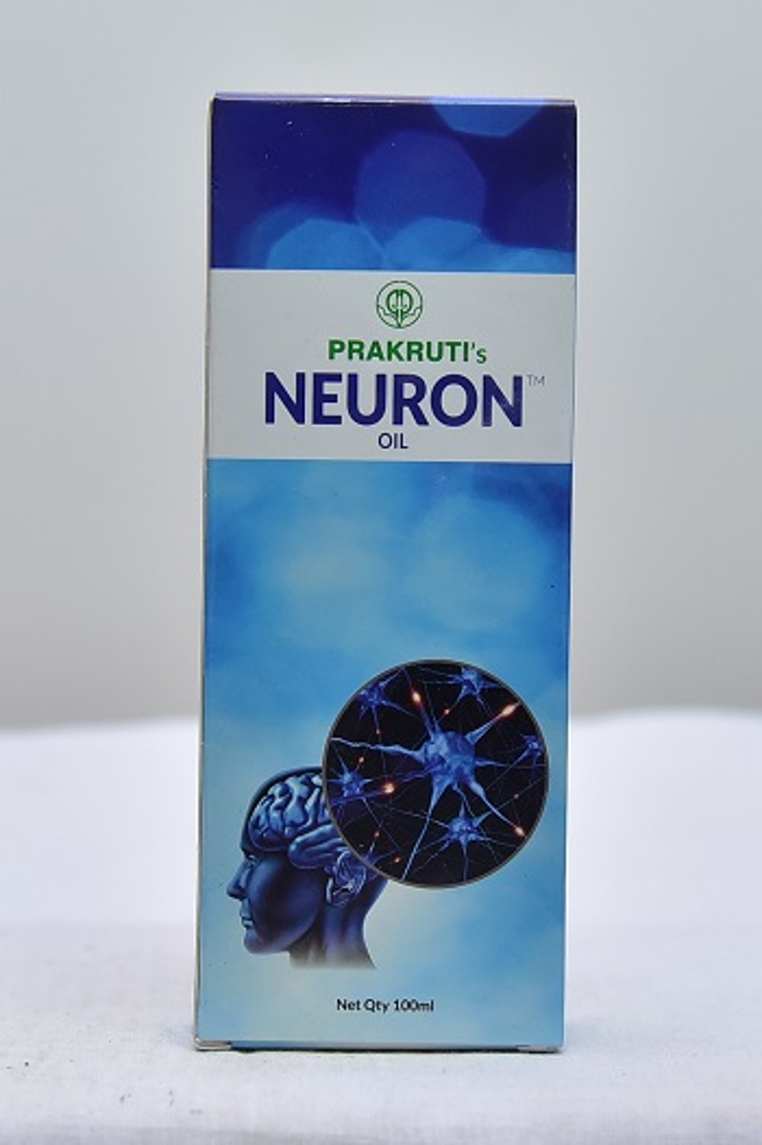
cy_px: 572
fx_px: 1589
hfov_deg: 27.0
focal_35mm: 50
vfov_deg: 39.6
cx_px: 381
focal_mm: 50
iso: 1600
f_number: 4
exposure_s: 1/125
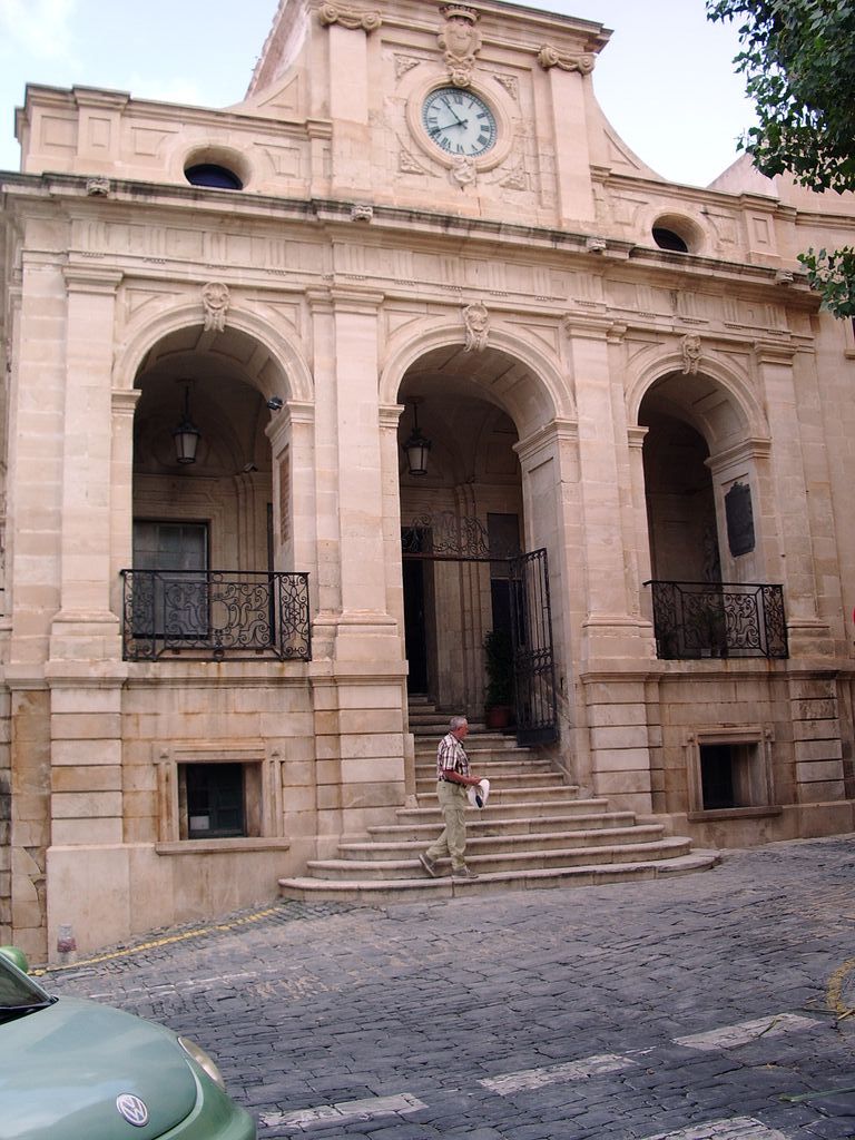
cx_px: 428
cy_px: 570
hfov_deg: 40.7
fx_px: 1153
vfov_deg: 52.6
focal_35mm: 35
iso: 50
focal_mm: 5.8
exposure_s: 1/125
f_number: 4.3
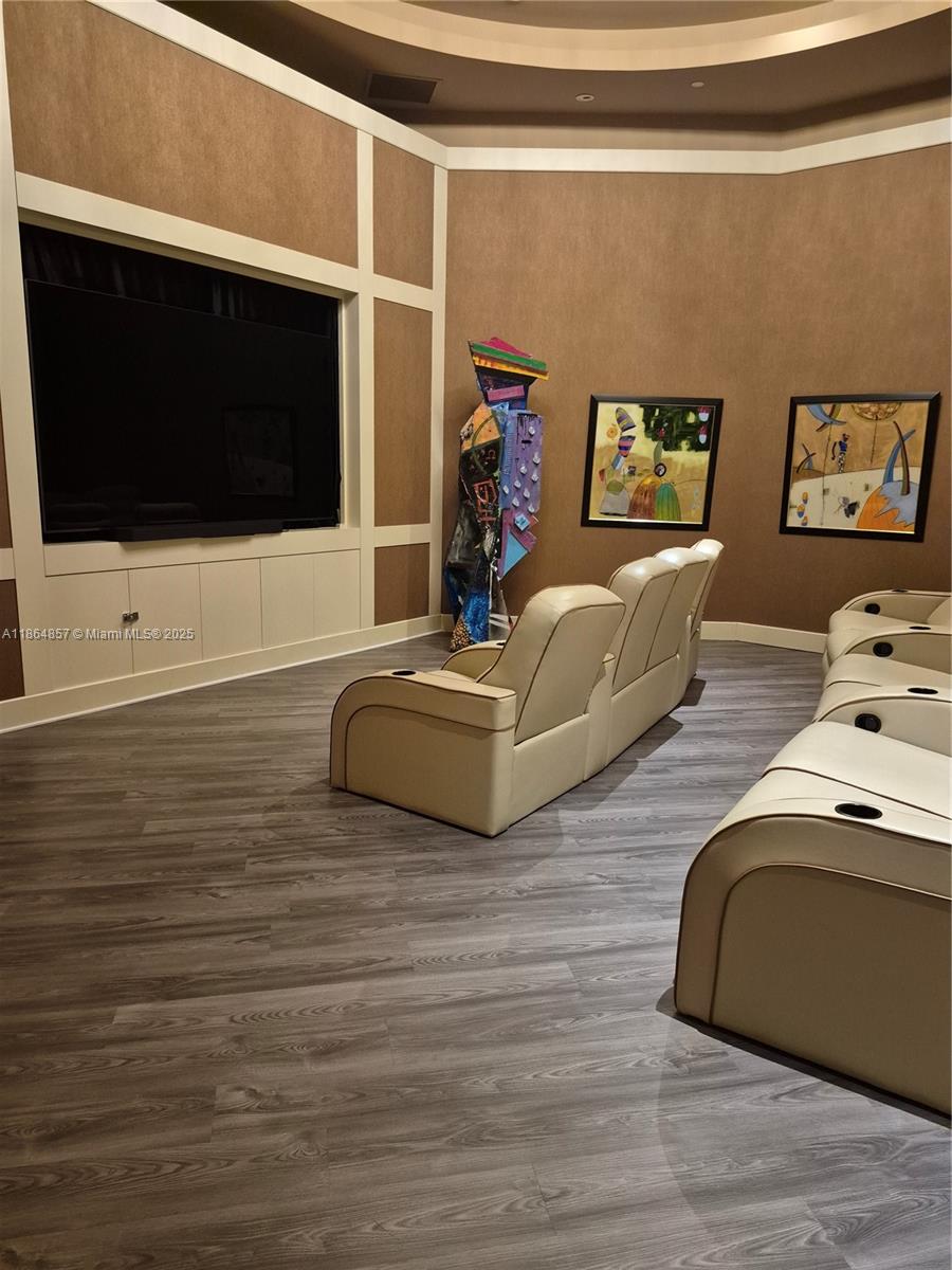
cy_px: 635
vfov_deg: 73.9
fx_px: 843
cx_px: 476
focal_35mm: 23
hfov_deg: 58.9
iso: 1250
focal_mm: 5.4
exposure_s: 1/60
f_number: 1.8
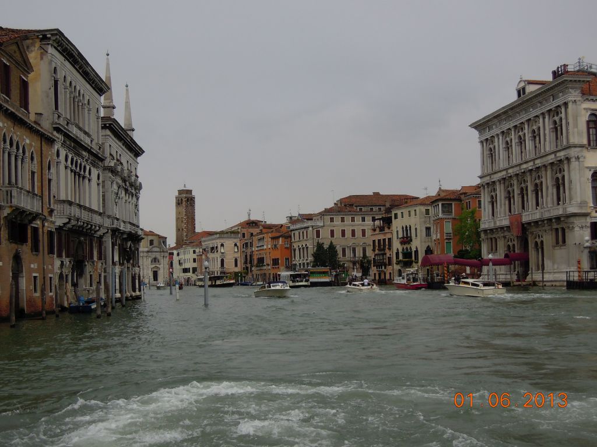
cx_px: 298
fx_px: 862
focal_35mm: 50
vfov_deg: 29.1
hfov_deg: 38.2
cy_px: 224
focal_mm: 9
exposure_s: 1/640
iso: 160
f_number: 3.7
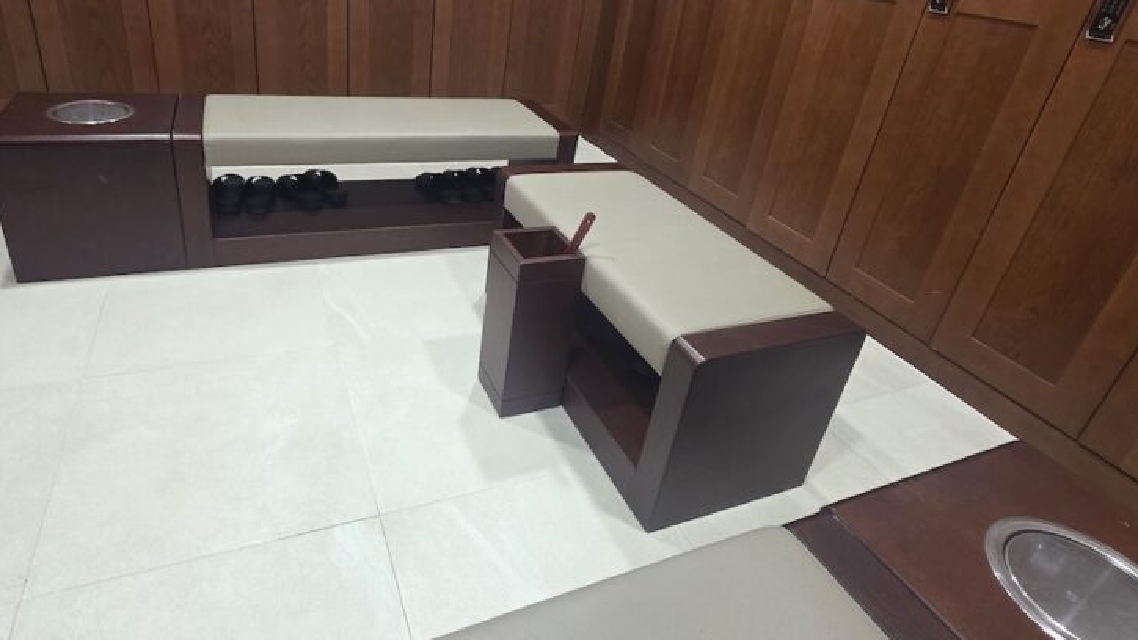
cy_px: 238
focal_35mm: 20
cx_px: 524
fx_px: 604
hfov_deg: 86.5
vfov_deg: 55.2
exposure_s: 1/60
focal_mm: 2.2
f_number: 1.9
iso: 200
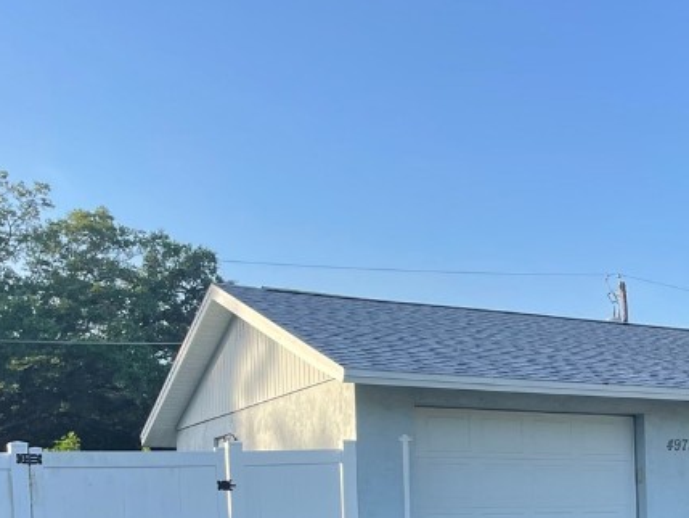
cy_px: 576
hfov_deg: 28.7
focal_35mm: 62
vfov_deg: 22.3
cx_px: 729
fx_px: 1234
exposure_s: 1/842
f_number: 1.6
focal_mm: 4.2
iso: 32
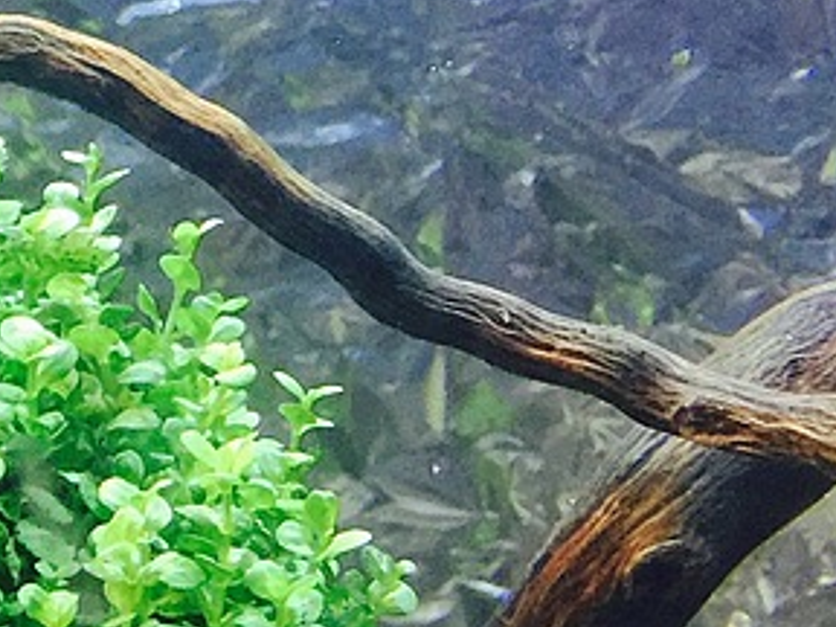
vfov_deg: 11.3
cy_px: 685
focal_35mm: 129
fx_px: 3115
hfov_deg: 13.1
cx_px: -877
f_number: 2.2
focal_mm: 4.15
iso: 64
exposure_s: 1/33
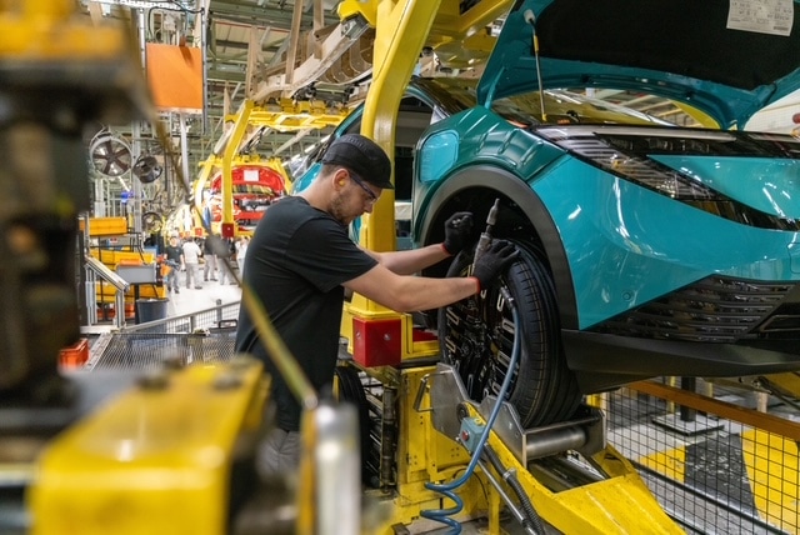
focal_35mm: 24
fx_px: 534
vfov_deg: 53.2
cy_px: 268
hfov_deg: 73.7
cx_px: 400
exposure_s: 1/125
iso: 4000
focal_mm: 24
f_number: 2.8
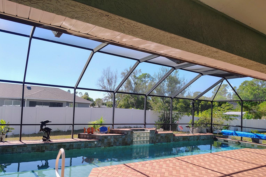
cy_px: 101
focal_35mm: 26
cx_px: 130
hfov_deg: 69.4
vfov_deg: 49.4
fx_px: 192
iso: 100
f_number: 1.8
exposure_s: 1/366
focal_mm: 5.56
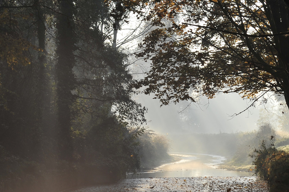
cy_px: 141
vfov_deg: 8.6
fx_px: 1283
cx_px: 201
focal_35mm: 160
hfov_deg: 12.8
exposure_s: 1/320
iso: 200
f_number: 11
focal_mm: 85
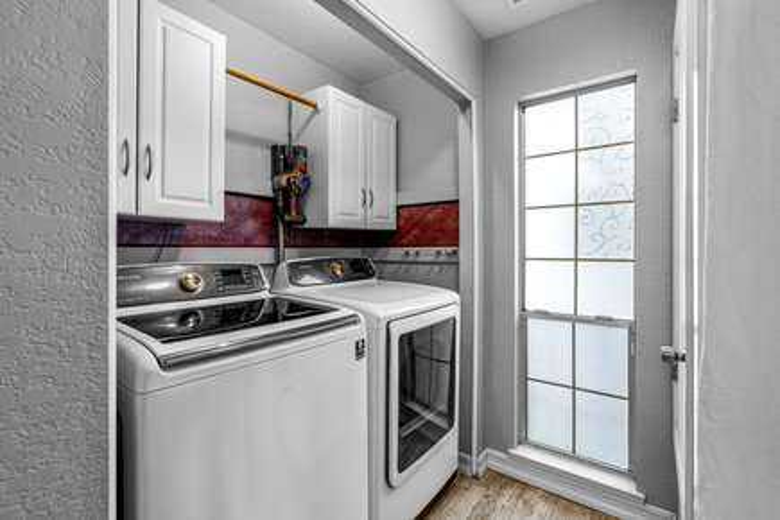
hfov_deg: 96.7
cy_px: 260
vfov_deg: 73.7
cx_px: 390
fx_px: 347
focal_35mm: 16
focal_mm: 16
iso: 100
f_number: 10
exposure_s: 1/2
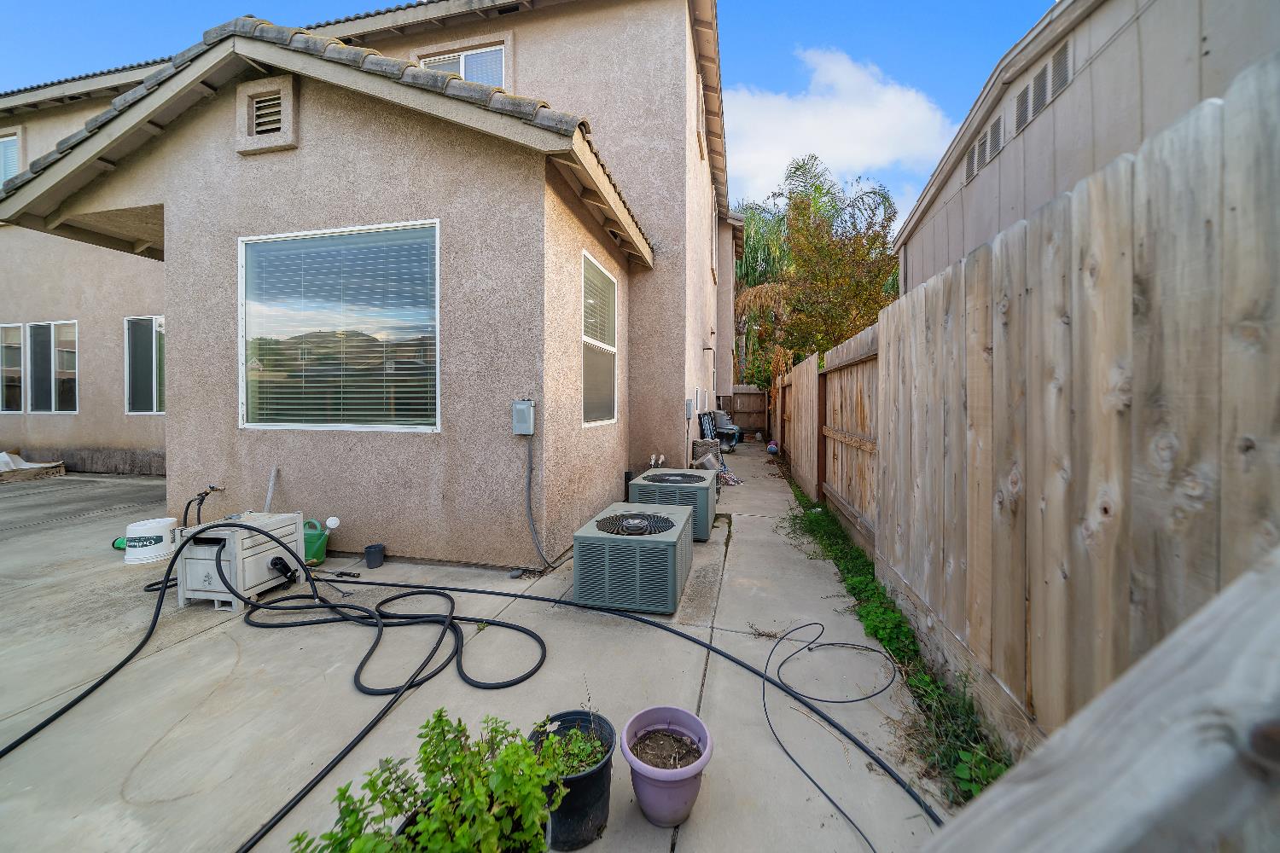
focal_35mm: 12
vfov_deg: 90.0
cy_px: 426
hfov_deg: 112.6
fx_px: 427
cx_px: 640
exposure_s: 1/160
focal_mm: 12
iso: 200
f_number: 4
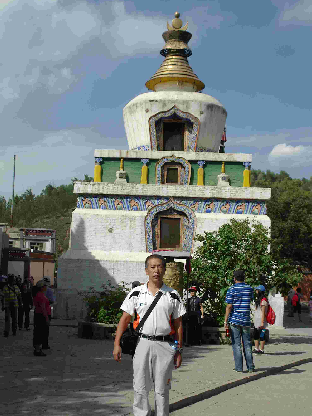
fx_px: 553
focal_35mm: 46
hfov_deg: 31.5
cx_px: 156
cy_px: 223
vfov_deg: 41.2
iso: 200
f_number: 8
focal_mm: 28
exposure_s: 1/750
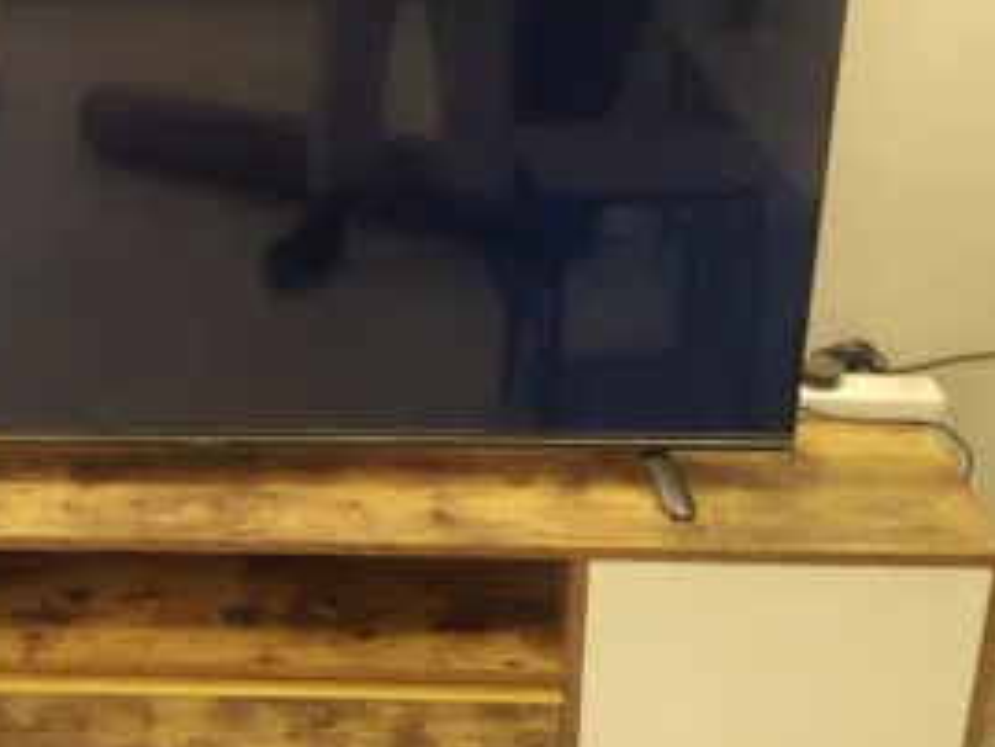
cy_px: 318
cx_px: 307
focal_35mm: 57
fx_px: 1639
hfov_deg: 33.4
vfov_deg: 25.7
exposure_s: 1/100
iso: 4294
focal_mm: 5.25
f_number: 1.75
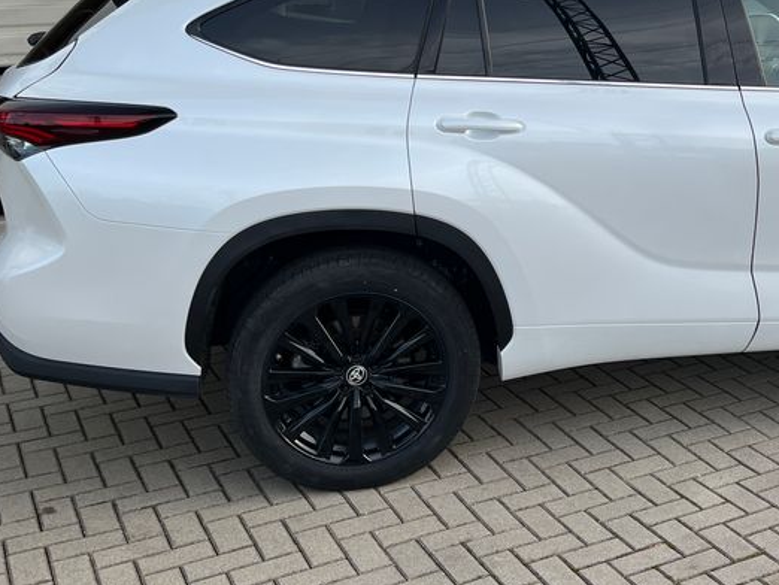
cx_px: 636
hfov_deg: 36.1
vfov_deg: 28.0
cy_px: 113
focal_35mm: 51
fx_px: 1148
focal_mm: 5.1
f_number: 1.6
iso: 50
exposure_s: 1/878
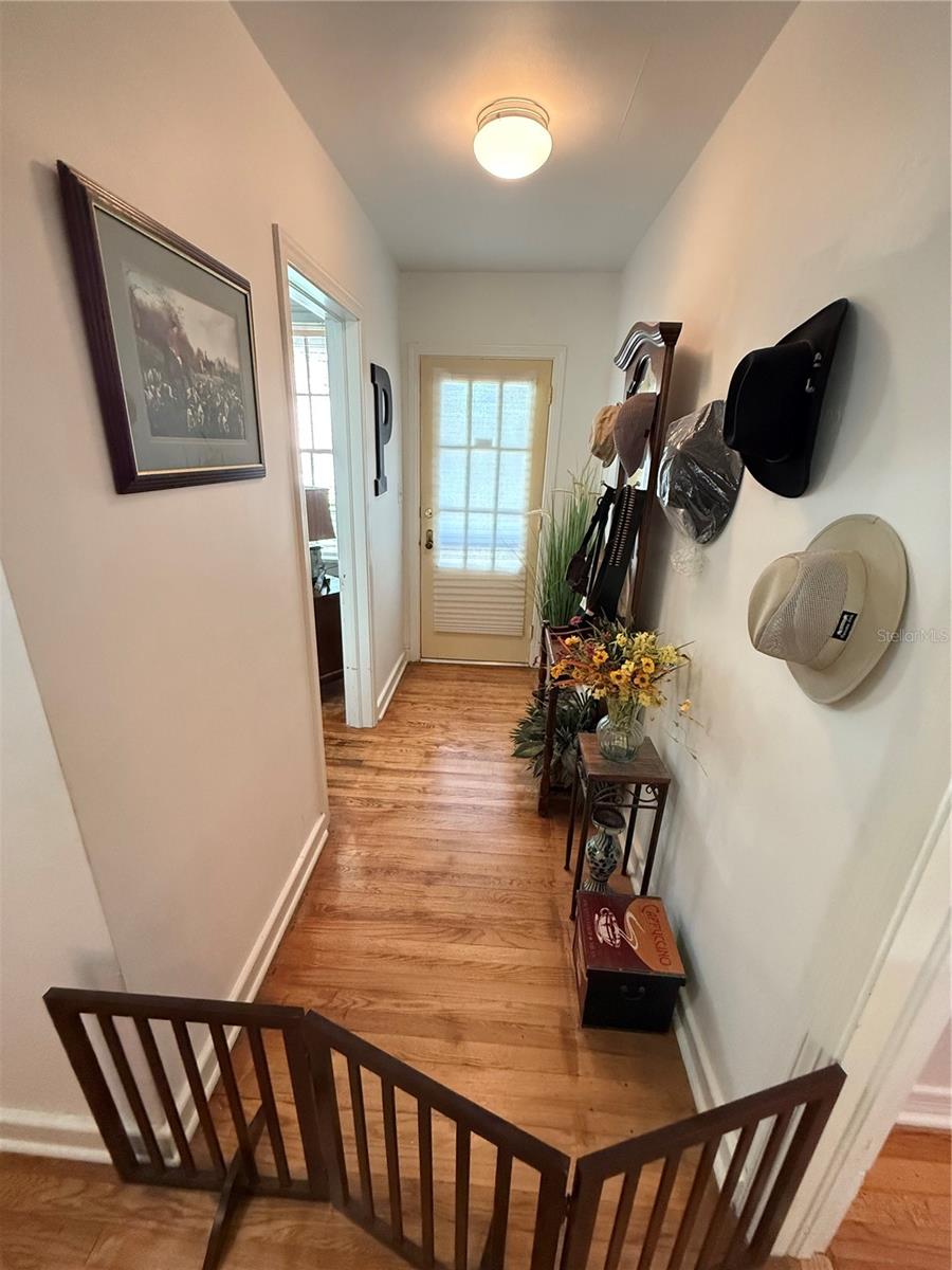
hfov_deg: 85.7
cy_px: 635
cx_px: 476
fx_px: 513
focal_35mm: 14
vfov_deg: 102.1
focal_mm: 2.22
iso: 640
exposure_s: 1/60
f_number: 2.2
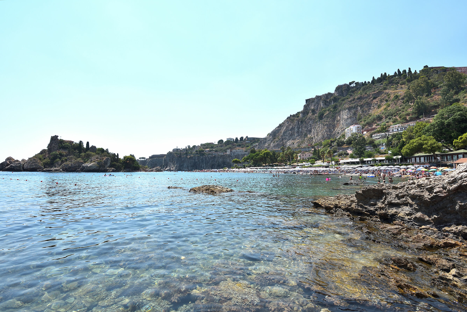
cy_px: 156
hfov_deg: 95.0
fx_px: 214
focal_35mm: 16
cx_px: 234
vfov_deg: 72.1
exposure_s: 1/400
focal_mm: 11
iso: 100
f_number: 8
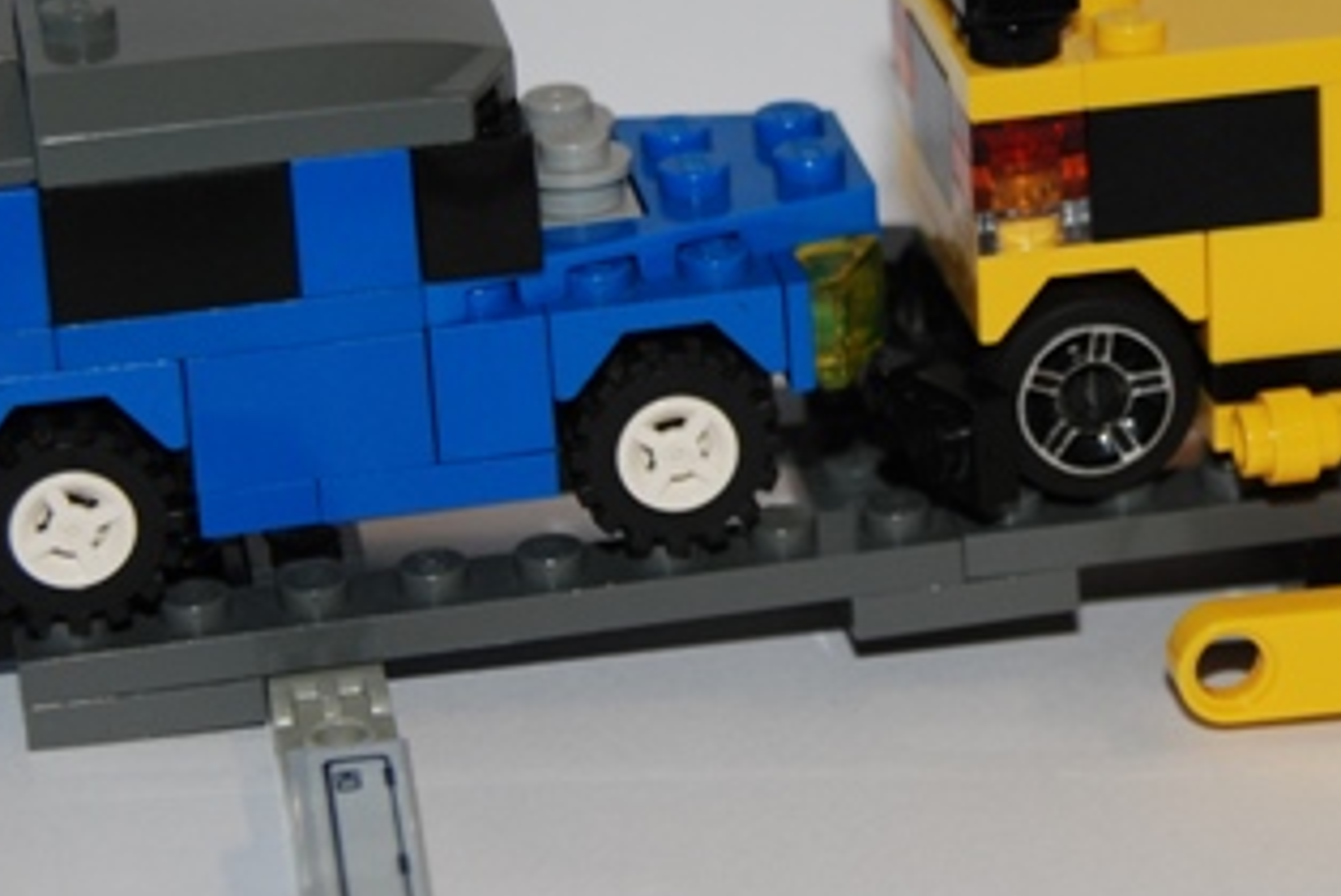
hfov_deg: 11.6
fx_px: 6562
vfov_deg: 7.8
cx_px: 1098
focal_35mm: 176
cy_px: 149
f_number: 5
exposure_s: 1/60
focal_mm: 46
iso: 200
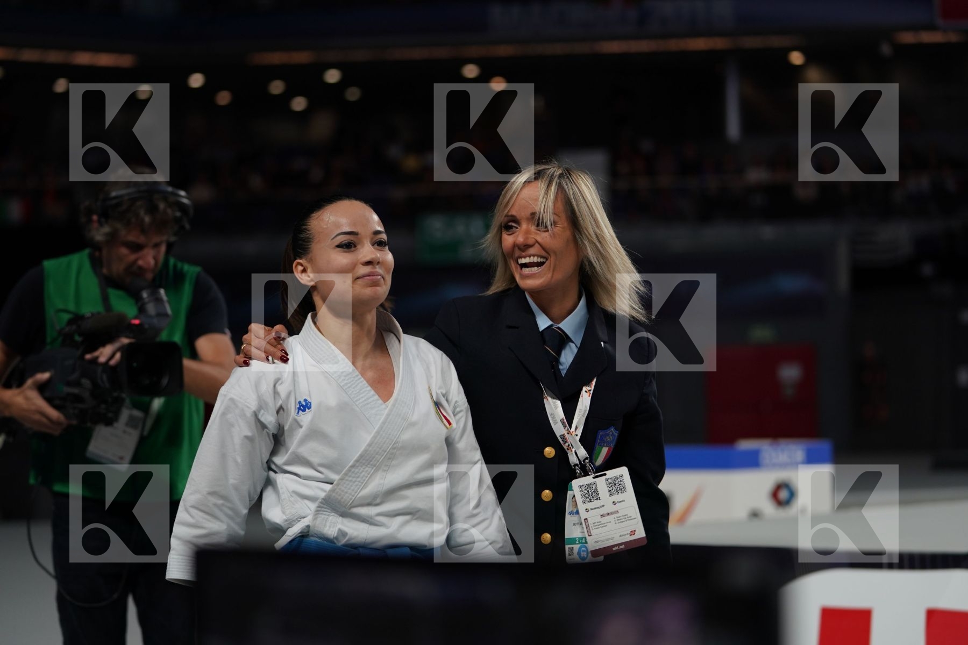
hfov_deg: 24.8
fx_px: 2205
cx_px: 484
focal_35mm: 82
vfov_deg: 16.7
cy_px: 322
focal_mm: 82
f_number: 2.8
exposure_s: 1/500
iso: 800
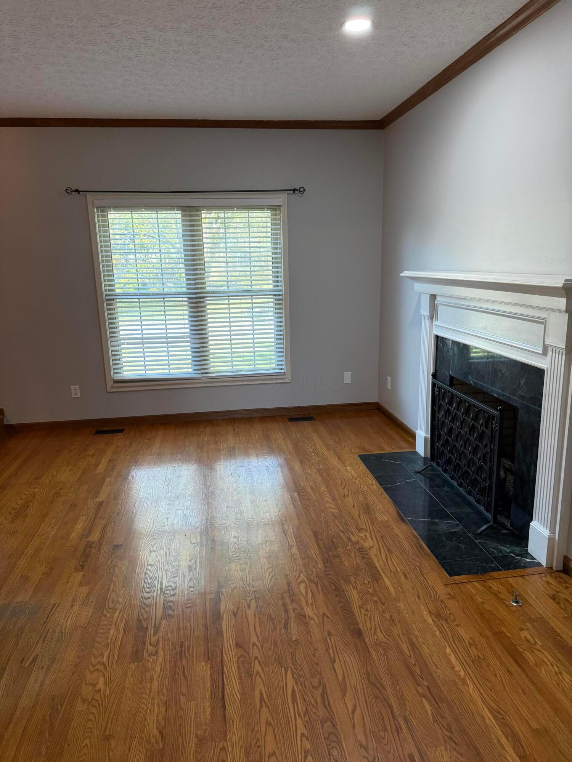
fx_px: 529
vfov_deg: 71.6
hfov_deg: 56.8
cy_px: 381
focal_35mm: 24
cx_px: 286
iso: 250
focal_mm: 6.76
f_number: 1.78
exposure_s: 1/120
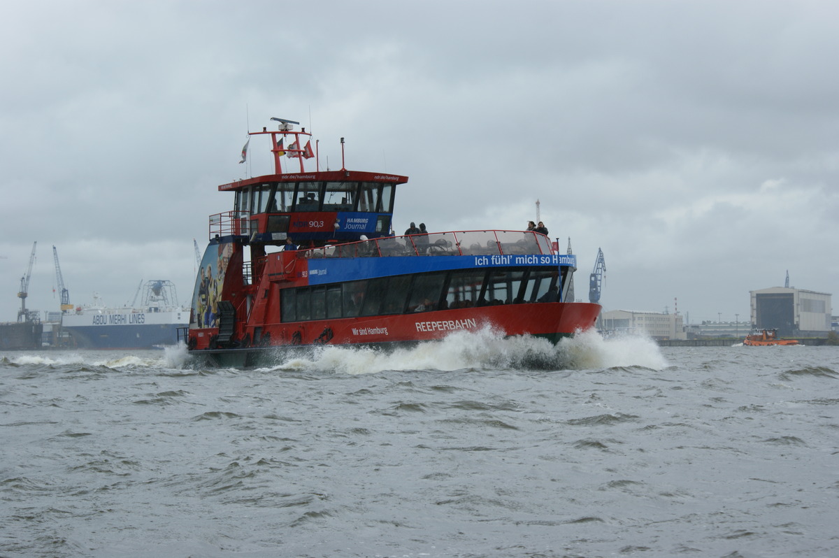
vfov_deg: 13.0
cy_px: 279
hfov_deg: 19.5
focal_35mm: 105
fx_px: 2445
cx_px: 420
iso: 100
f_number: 11
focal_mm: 70
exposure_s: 1/160
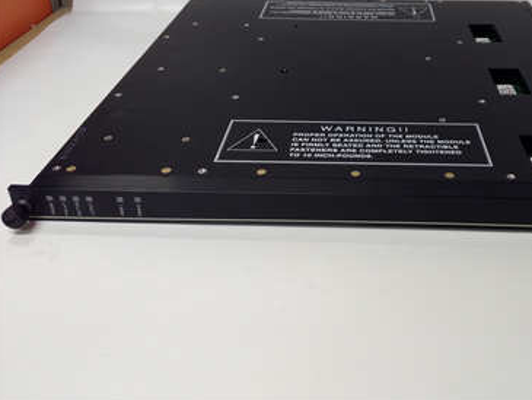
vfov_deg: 38.2
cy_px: 131
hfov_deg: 49.2
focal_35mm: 37
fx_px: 569
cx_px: 359
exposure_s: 1/33
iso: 194
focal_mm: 3.79
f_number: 2
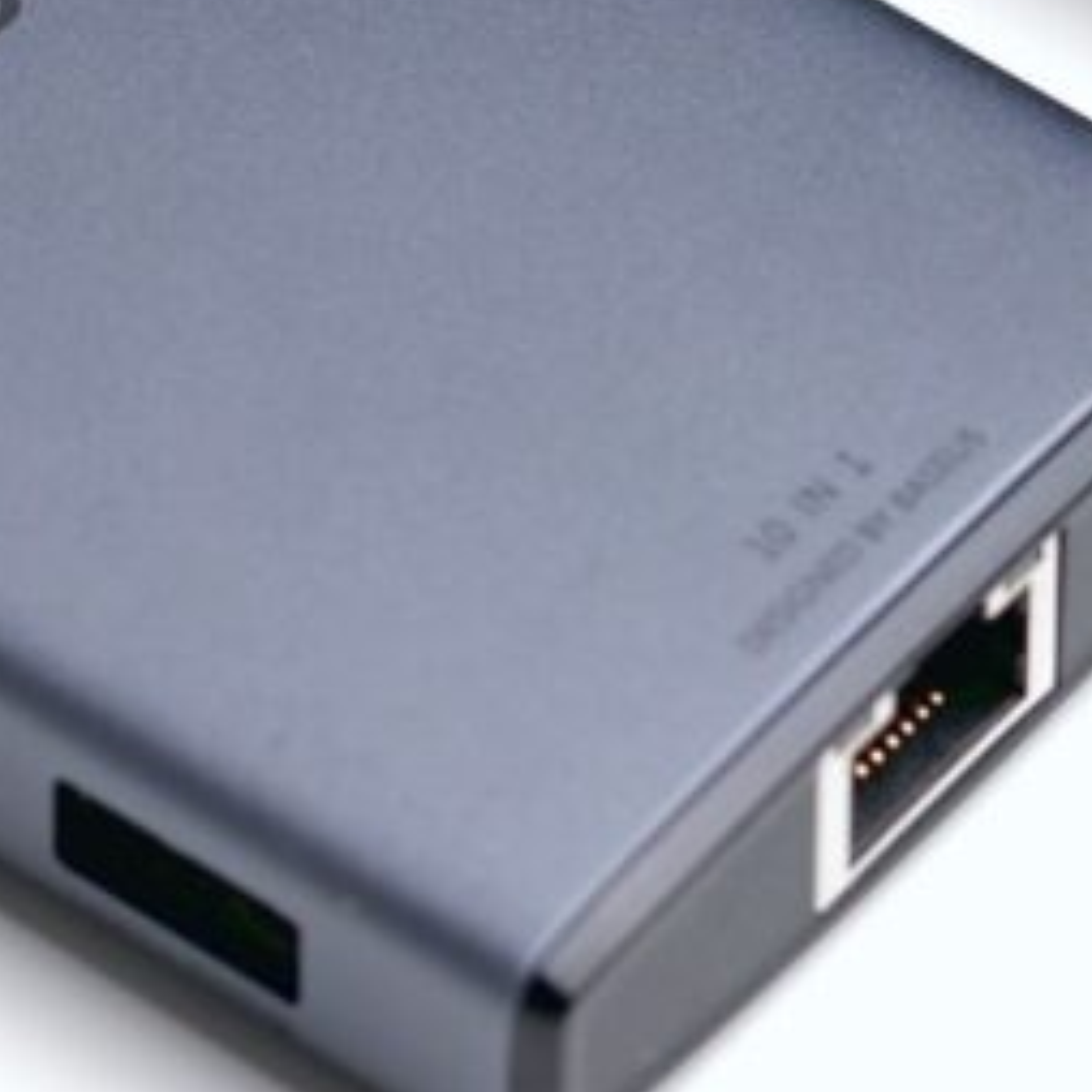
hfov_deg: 3.3
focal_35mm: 531
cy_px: -84
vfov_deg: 3.3
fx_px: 18952
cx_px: -396
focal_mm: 60
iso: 200
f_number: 2.8
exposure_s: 1/100
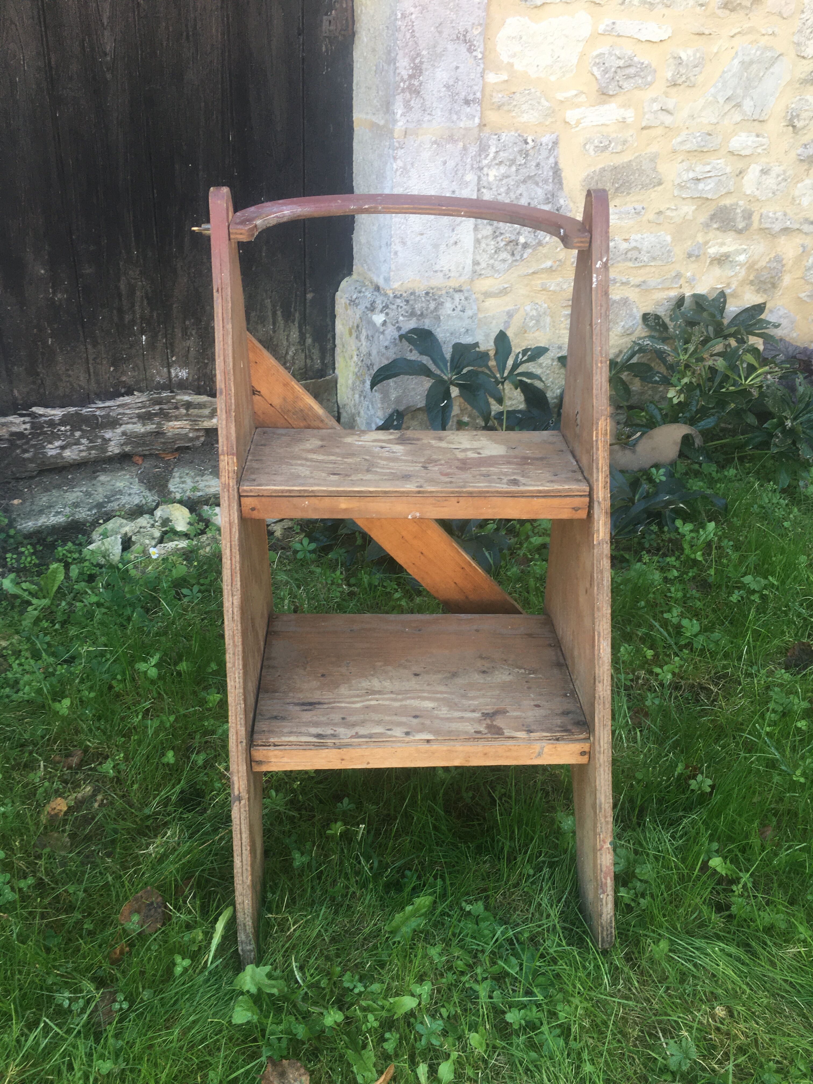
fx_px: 908
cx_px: 406
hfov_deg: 48.2
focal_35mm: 29
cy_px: 542
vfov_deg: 61.7
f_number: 2.2
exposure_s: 1/100
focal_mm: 4.15
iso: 32
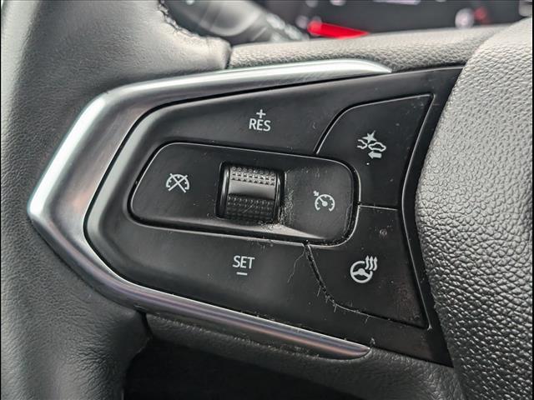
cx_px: 267
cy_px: 200
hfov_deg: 38.9
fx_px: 756
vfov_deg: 29.7
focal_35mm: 49
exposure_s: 1/179
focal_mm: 6.9
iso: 377
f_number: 1.68
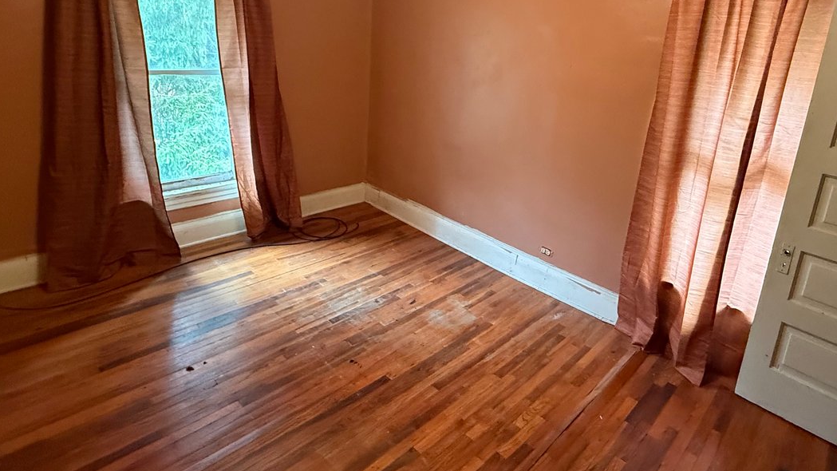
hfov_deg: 80.6
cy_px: 157
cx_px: 484
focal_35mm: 22
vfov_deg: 50.5
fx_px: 488
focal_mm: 2.22
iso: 640
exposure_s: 1/60
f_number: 2.2
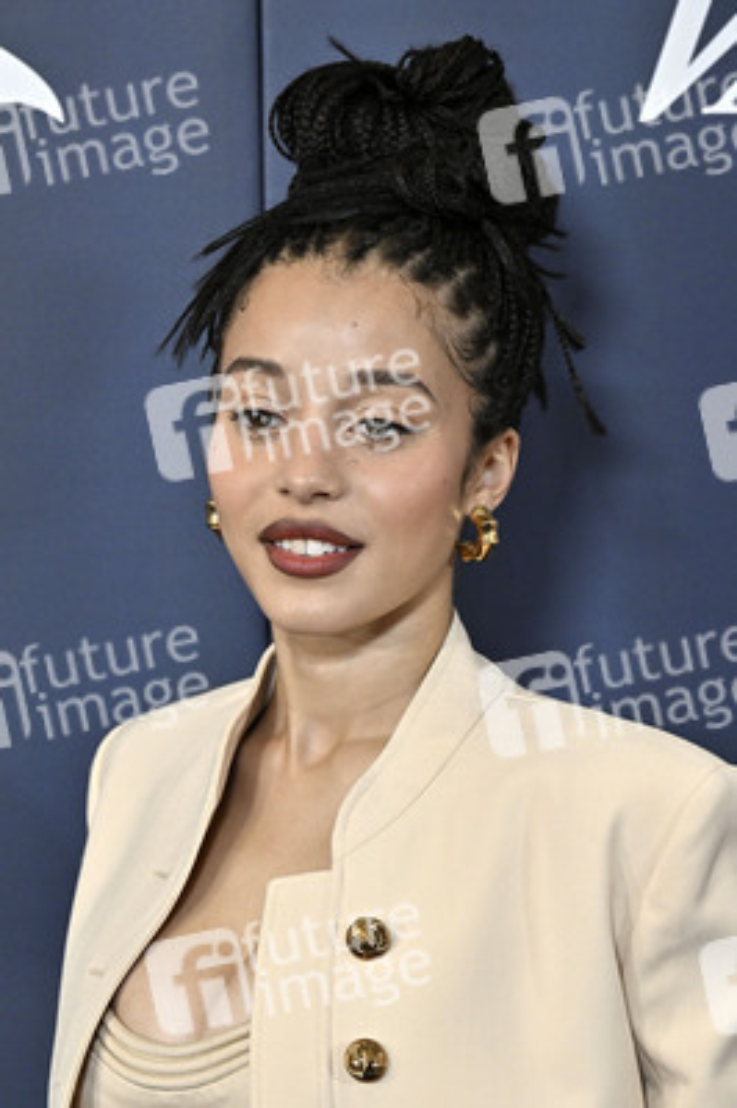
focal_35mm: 105
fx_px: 3230
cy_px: 554
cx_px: 368
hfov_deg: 13.0
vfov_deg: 19.5
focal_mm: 105
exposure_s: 1/320
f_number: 6.3
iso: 2500
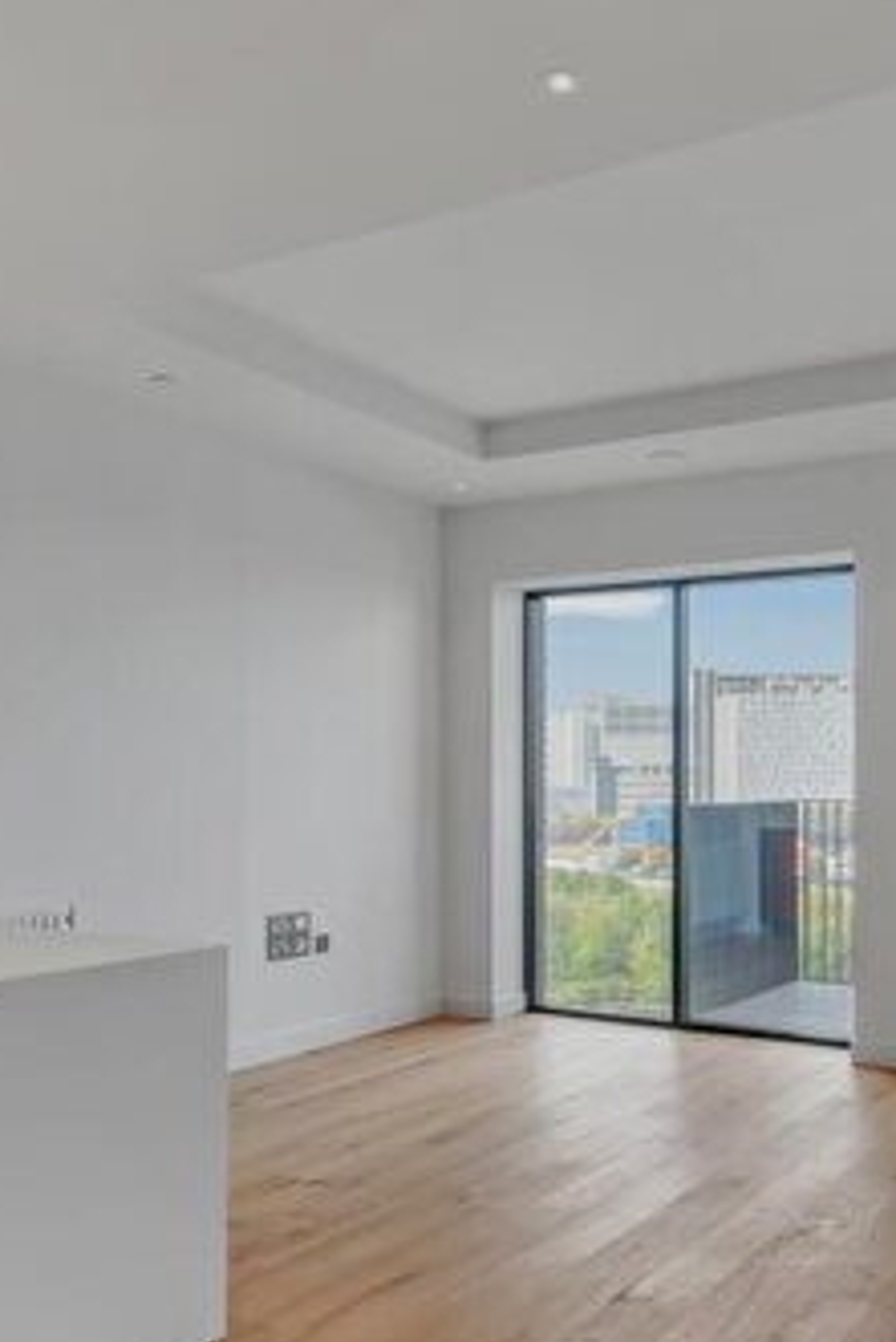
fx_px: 1342
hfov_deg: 36.7
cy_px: 795
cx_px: 547
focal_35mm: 36
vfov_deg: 52.8
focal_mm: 17
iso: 400
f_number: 16
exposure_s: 1/10
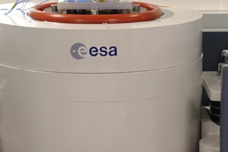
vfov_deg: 10.0
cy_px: 122
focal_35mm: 137
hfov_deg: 15.0
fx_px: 868
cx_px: 100
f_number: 2.8
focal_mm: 8.8
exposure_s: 1/30
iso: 125
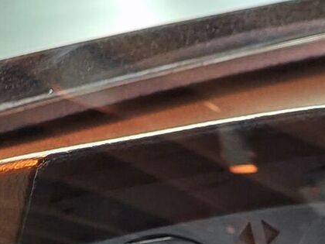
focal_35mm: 343
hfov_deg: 5.7
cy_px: 347
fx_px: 3220
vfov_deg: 4.3
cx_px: 605
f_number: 1.8
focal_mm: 12.28
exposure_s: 1/100
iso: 250
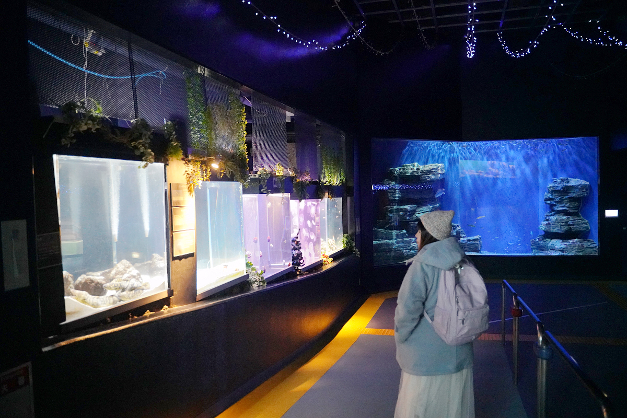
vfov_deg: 46.4
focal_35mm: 28
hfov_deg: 65.5
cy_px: 209
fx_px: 488
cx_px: 314
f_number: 2.8
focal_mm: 28
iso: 12800
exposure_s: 1/125
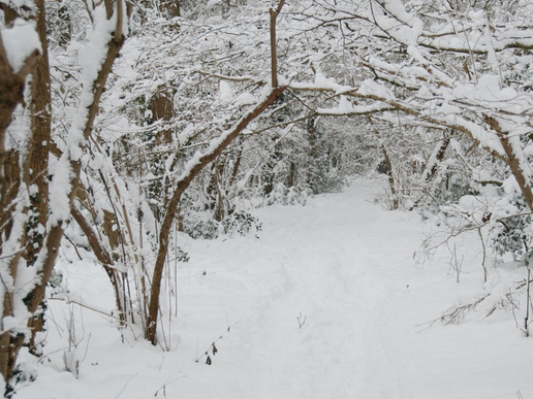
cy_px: 196
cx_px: 359
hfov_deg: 20.0
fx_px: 1509
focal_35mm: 98
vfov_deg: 15.1
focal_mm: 50
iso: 100
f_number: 4.8
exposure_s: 1/60
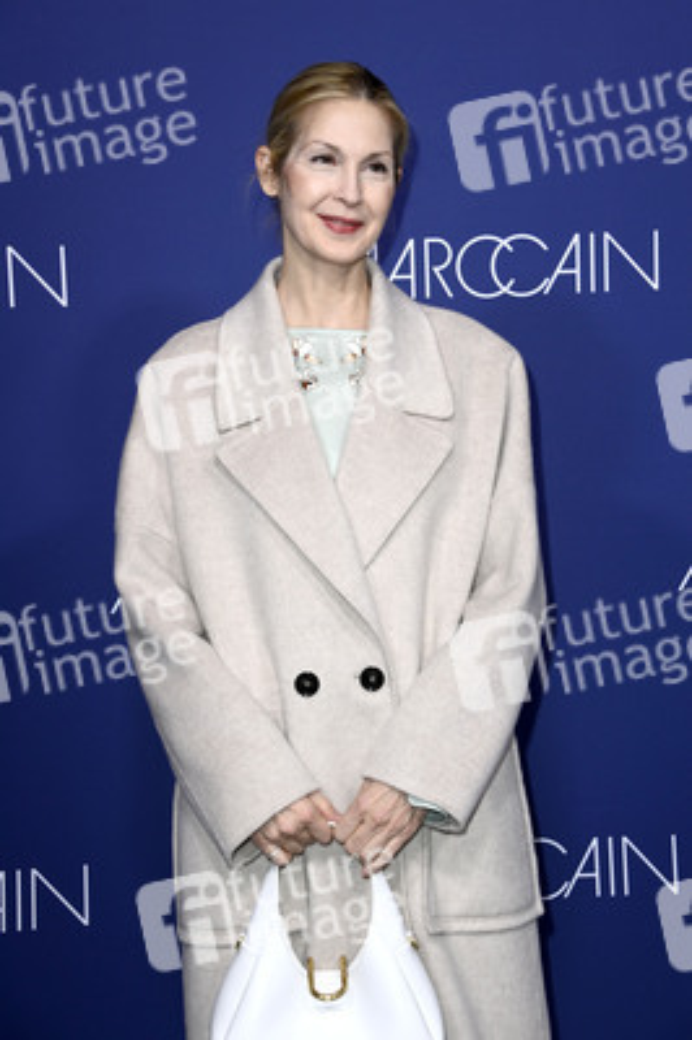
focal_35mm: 78
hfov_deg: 17.5
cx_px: 346
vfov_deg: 26.0
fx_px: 2253
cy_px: 520
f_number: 5.6
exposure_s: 1/250
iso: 800
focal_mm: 78
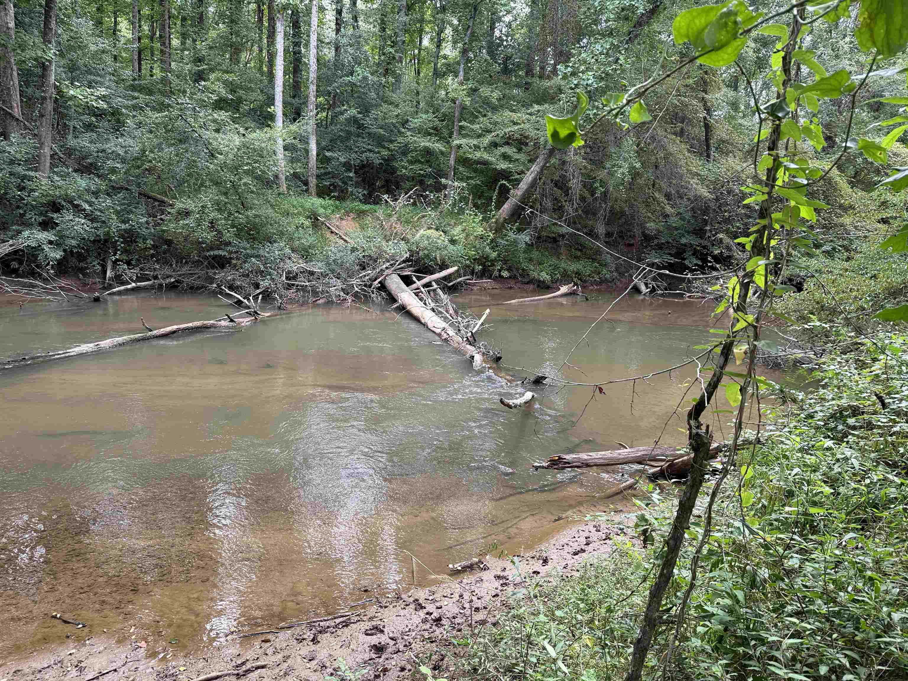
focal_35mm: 24
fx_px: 630
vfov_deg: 56.8
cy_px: 340
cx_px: 454
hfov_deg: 71.6
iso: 64
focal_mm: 6.76
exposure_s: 1/121
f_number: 1.78
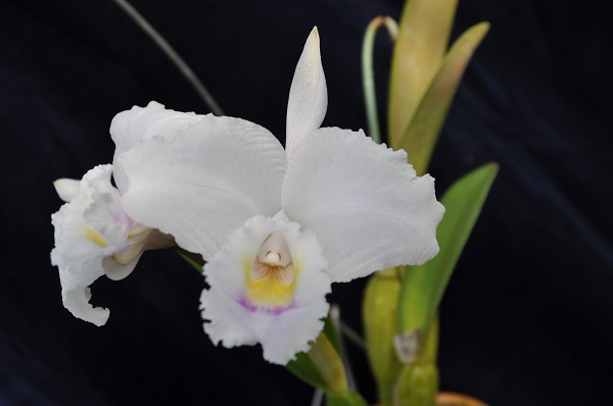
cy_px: 203
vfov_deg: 14.0
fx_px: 1658
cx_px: 306
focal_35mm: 98
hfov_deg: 21.0
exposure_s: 1/160
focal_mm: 65
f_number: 8
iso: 200
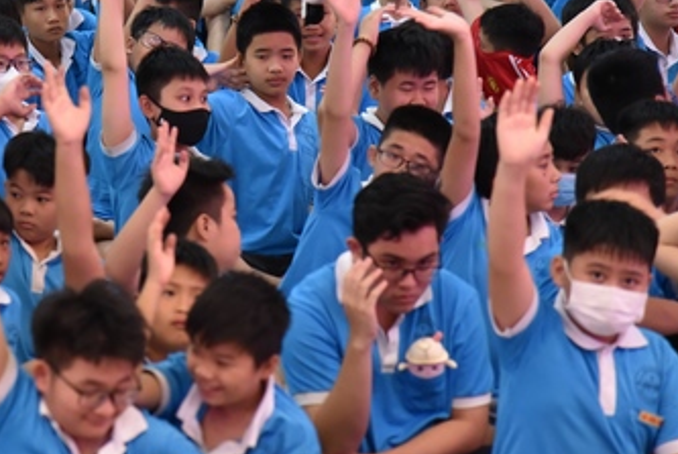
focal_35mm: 234
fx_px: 4413
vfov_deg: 5.9
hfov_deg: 8.8
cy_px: 114
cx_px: 83
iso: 4000
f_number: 4
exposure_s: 1/125
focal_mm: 120
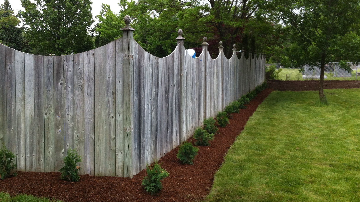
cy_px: 94
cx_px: 150
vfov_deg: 25.4
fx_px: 449
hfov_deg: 43.6
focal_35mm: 47
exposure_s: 1/324
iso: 80
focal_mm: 3.85
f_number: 2.8
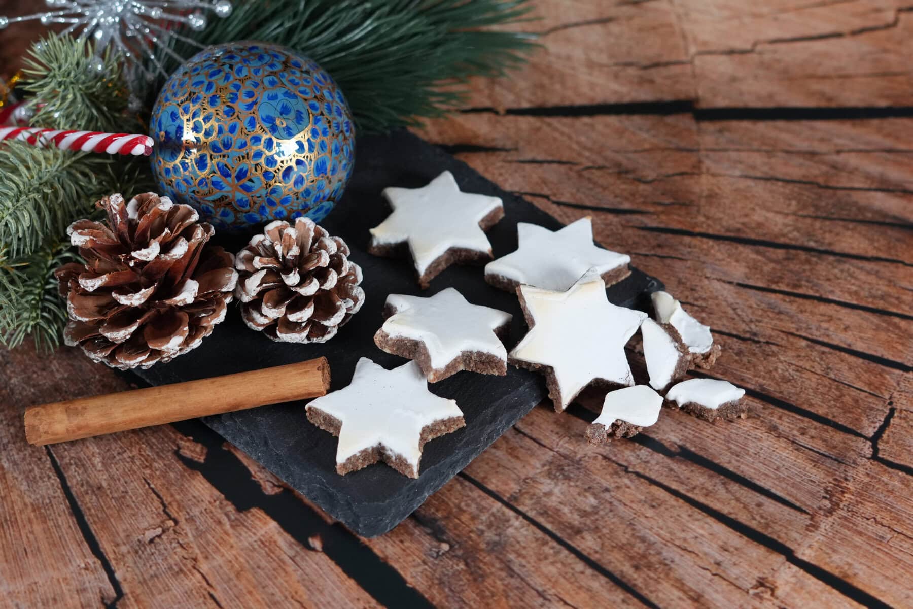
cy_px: 304
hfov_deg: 27.0
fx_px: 1902
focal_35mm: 75
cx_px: 456
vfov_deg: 18.2
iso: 800
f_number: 4
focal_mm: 50
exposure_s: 1/160
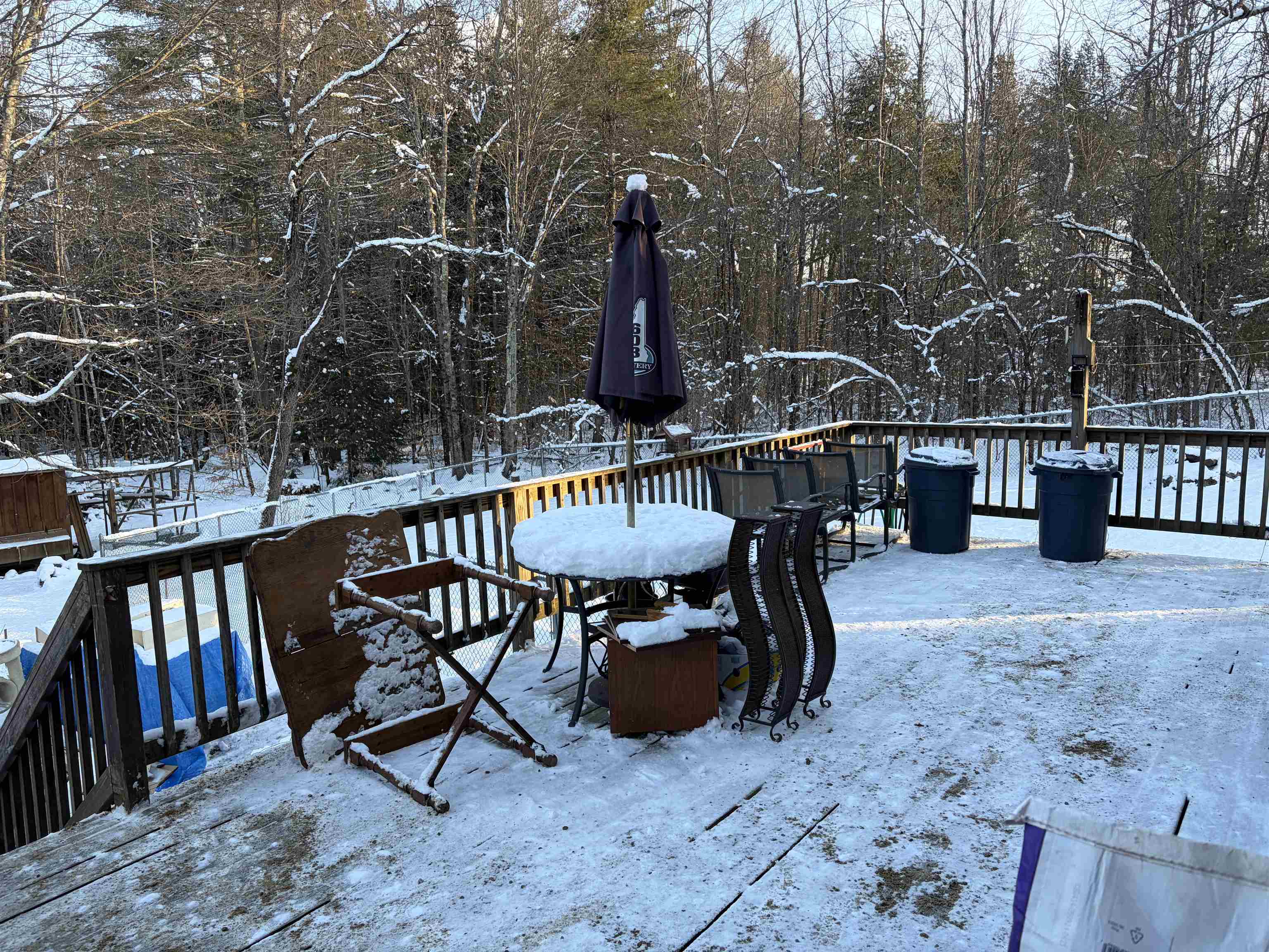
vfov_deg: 53.1
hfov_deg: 67.3
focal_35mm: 26
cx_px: 634
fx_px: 953
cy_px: 476
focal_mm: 5.96
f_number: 1.6
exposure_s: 1/195
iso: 40
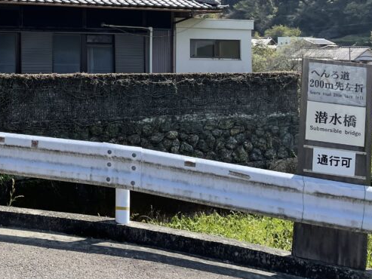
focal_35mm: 54
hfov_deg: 33.0
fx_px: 580
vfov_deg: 25.9
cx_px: 13
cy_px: 12
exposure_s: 1/3040
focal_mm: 4.2
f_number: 1.6
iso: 32
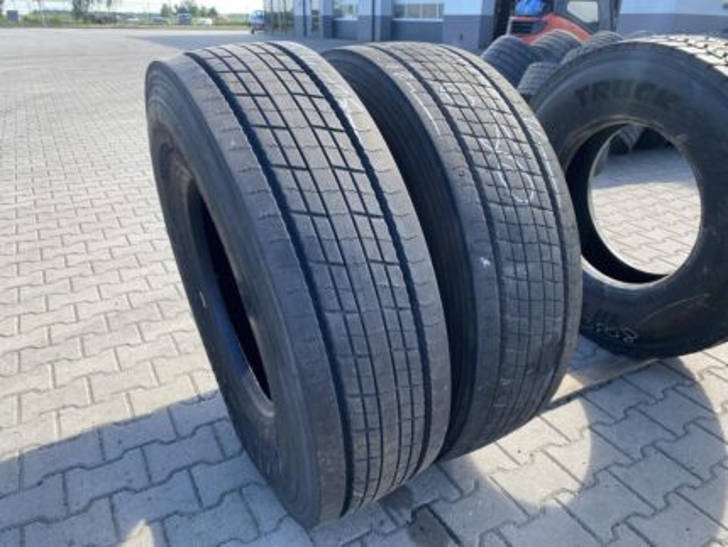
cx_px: 364
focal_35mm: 26
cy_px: 274
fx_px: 547
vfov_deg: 53.1
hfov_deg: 67.3
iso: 32
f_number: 1.8
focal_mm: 4.25
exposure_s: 1/290
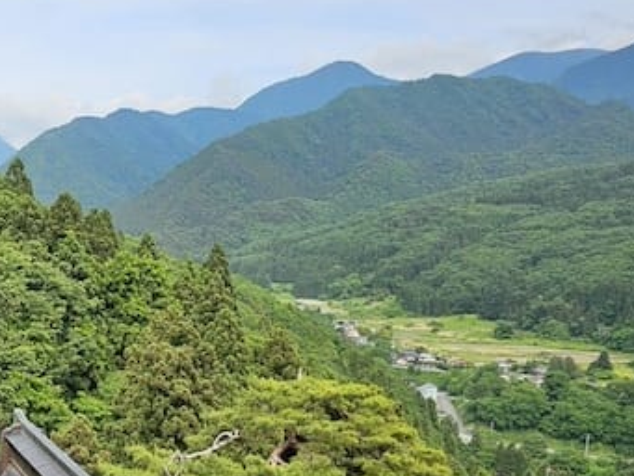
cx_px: -99
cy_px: 353
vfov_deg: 26.7
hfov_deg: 30.8
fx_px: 989
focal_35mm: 54
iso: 10
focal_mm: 6.3
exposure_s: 1/596
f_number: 1.7
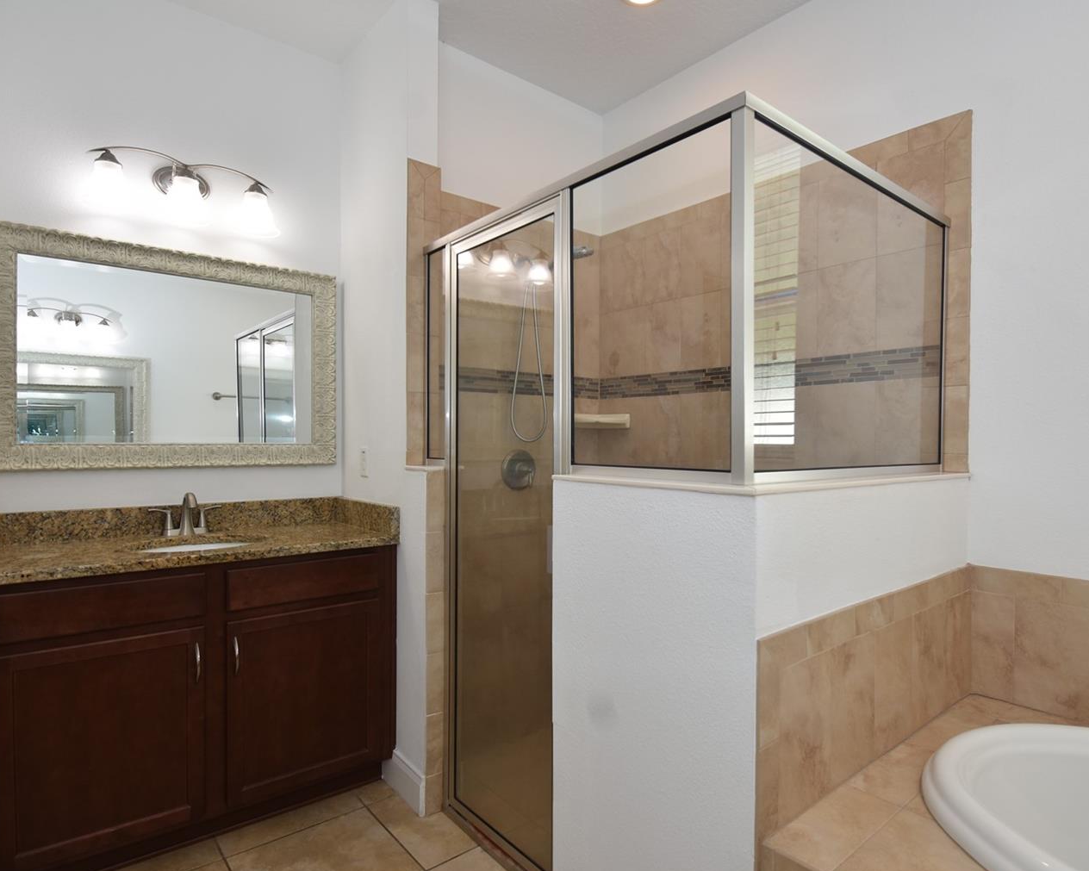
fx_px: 631
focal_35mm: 20
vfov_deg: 69.2
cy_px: 445
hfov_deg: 81.4
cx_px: 585
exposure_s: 1/80
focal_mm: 11
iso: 200
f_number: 4.5
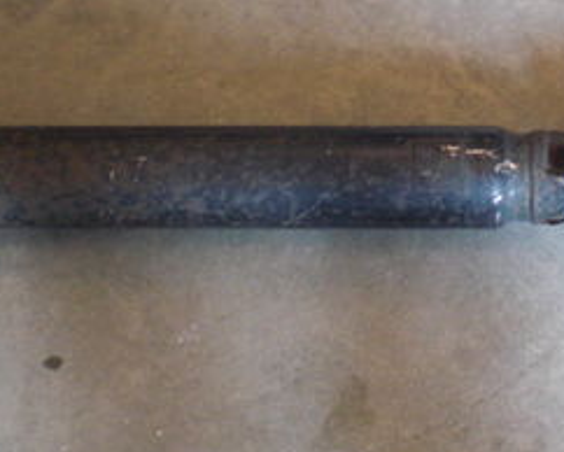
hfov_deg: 19.3
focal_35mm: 98
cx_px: 482
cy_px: 219
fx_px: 1637
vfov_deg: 15.7
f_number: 3.1
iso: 200
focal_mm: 6.3
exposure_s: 1/60
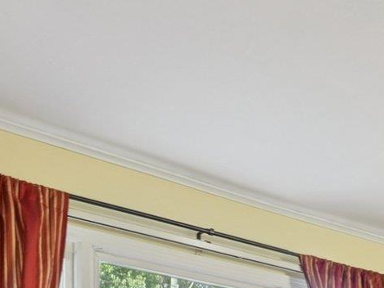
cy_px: 513
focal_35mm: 63
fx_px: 699
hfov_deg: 28.9
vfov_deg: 18.4
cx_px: 378
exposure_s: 1/6
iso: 640
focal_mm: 10
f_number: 8
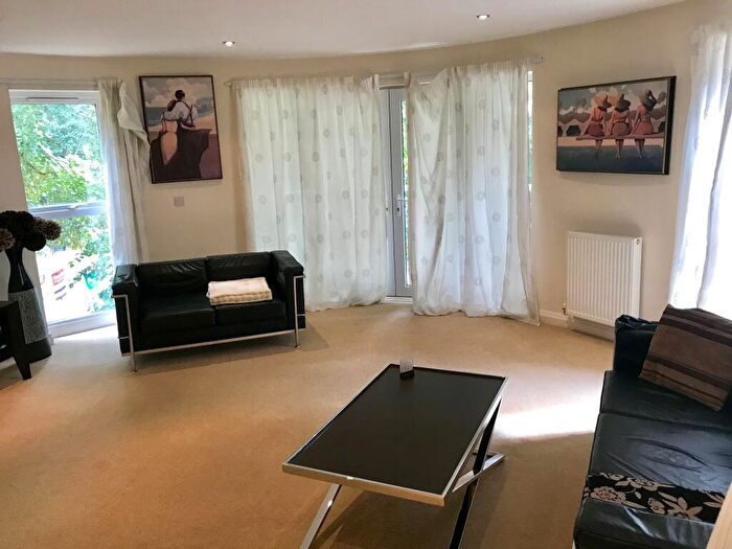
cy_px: 274
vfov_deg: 49.7
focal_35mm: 28
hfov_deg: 63.4
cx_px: 366
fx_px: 592
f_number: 1.8
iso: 40
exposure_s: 1/33
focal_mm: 3.99
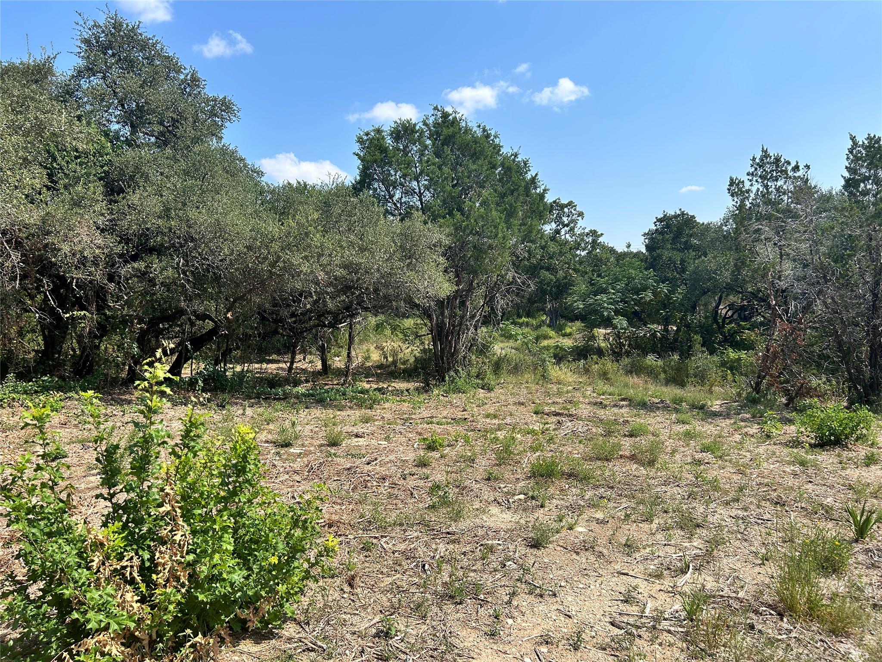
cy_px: 331
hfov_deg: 67.3
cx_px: 441
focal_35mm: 26
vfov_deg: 53.1
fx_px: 662
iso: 50
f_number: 1.5
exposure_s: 1/3460
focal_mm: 5.7
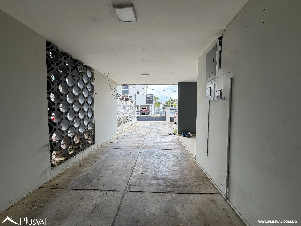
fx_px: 122
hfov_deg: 102.1
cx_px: 150
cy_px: 113
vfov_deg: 85.7
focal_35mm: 14
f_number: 2.2
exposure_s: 1/142
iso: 40
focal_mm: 2.22
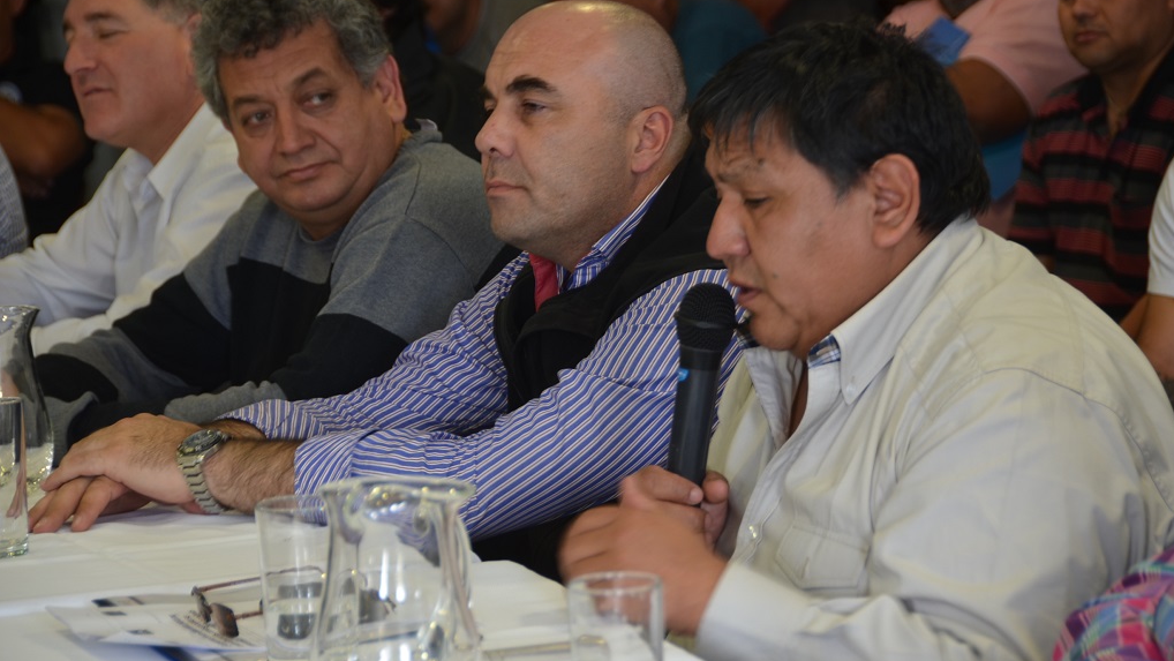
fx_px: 5154
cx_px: 589
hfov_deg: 13.0
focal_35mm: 166
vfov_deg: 7.3
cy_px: 281
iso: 200
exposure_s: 1/13
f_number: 5.3
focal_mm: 105
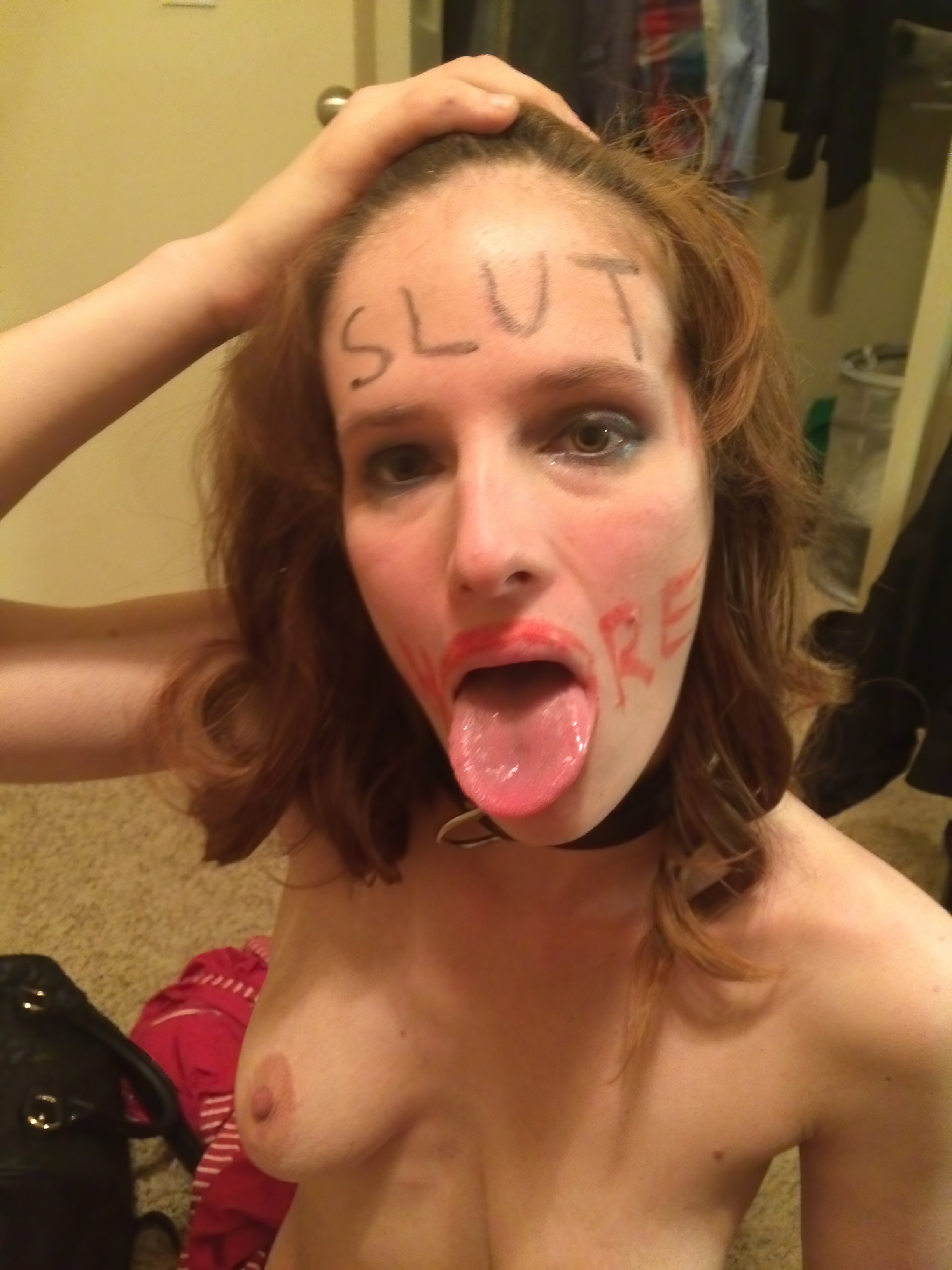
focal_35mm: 29
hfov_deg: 48.2
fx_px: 1063
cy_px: 635
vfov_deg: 61.7
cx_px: 476
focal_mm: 4.15
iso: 640
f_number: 2.2
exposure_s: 1/15
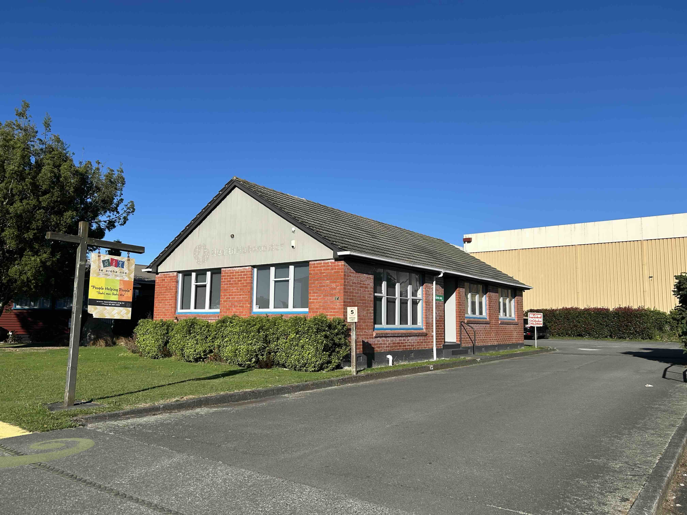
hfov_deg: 67.3
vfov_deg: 53.1
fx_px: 516
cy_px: 258
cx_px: 344
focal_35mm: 26
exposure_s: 1/4831
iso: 50
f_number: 1.5
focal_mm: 5.7
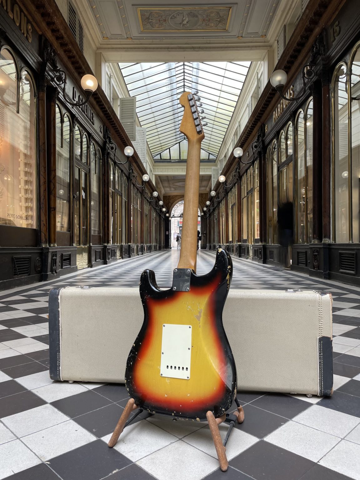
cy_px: 240
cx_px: 180
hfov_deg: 53.1
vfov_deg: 67.3
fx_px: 361
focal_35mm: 26
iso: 50
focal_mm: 4.2
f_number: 1.6
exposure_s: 1/100
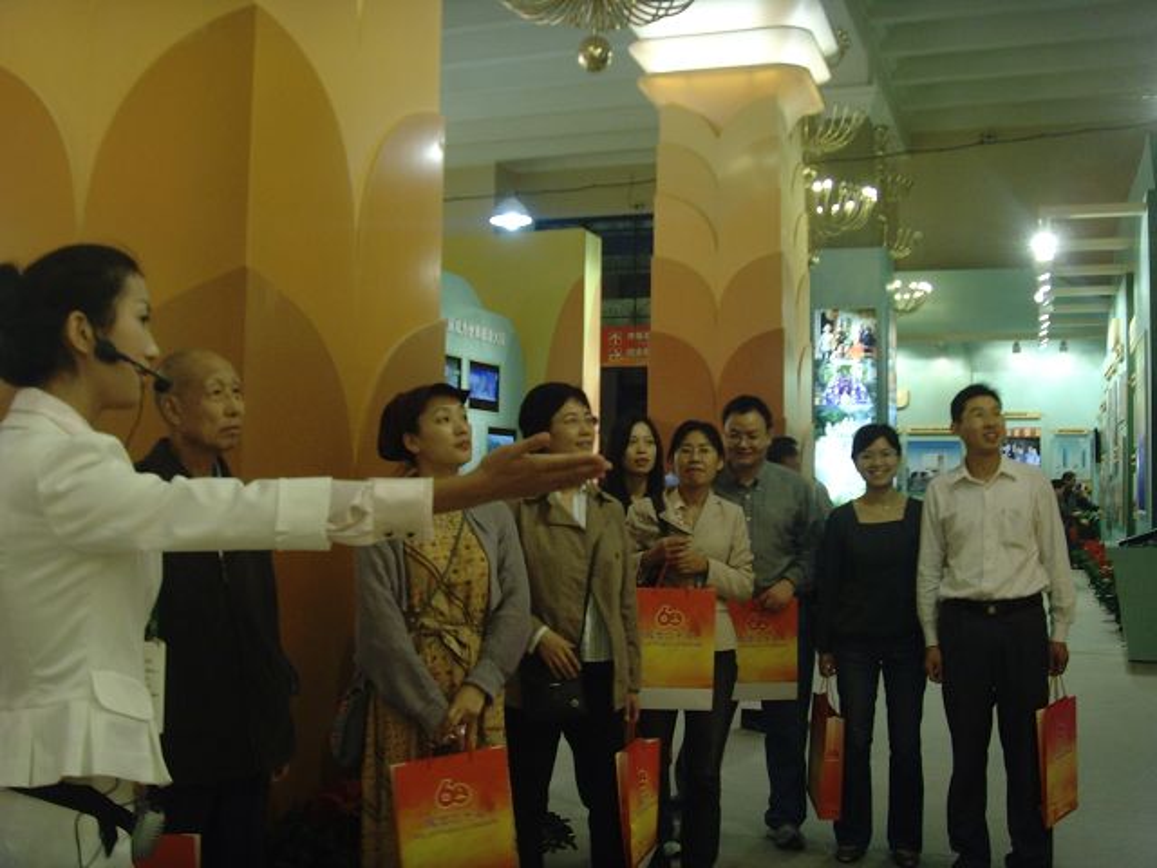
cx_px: 578
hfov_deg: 47.9
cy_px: 434
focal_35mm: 39
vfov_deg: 36.8
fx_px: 1304
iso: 200
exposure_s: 1/30
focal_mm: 6.6
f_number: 3.5
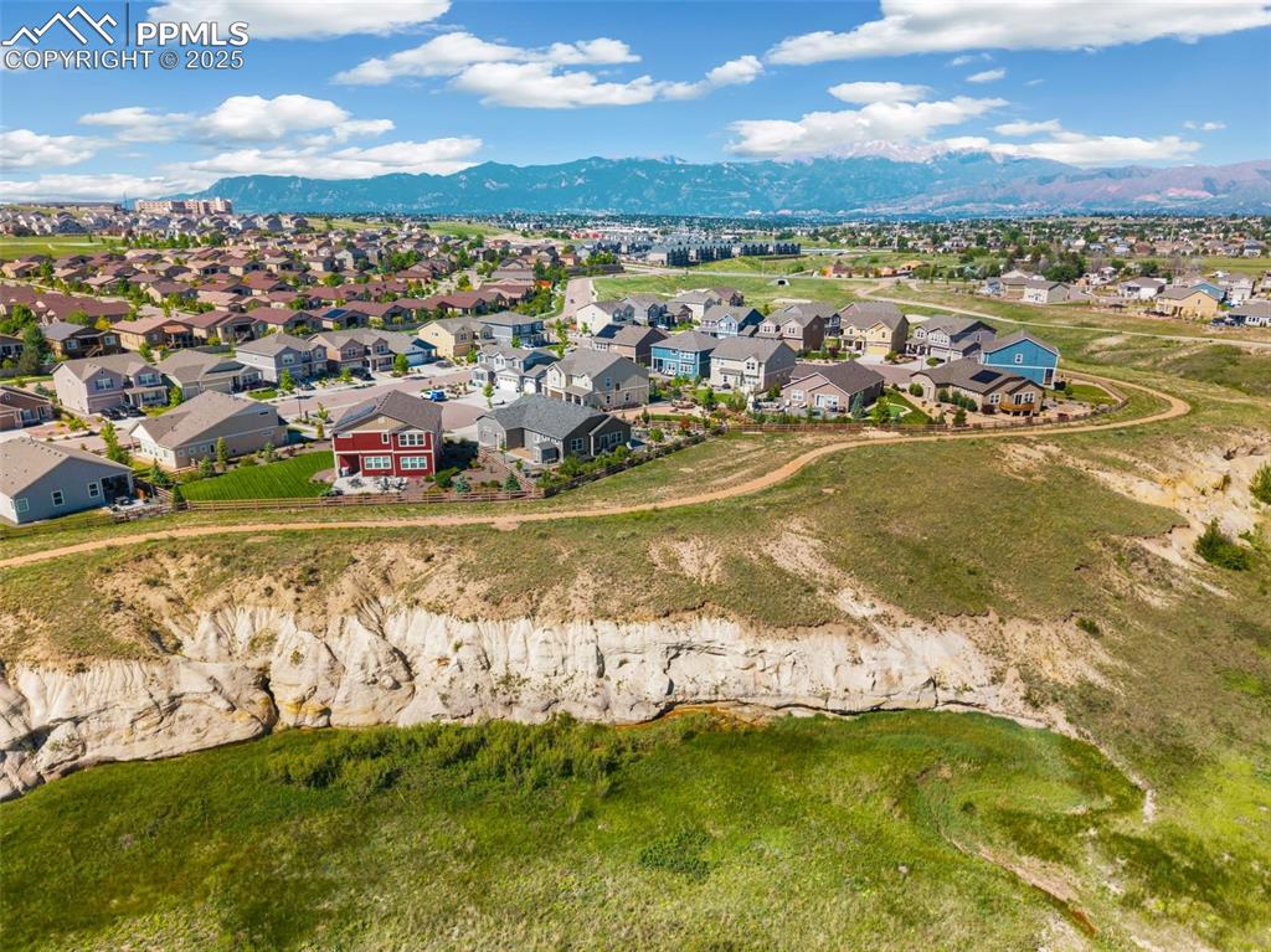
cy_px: 476
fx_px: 881
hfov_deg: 71.6
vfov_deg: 56.8
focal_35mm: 24
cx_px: 636
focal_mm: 8.67
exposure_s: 1/15
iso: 100
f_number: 1.8
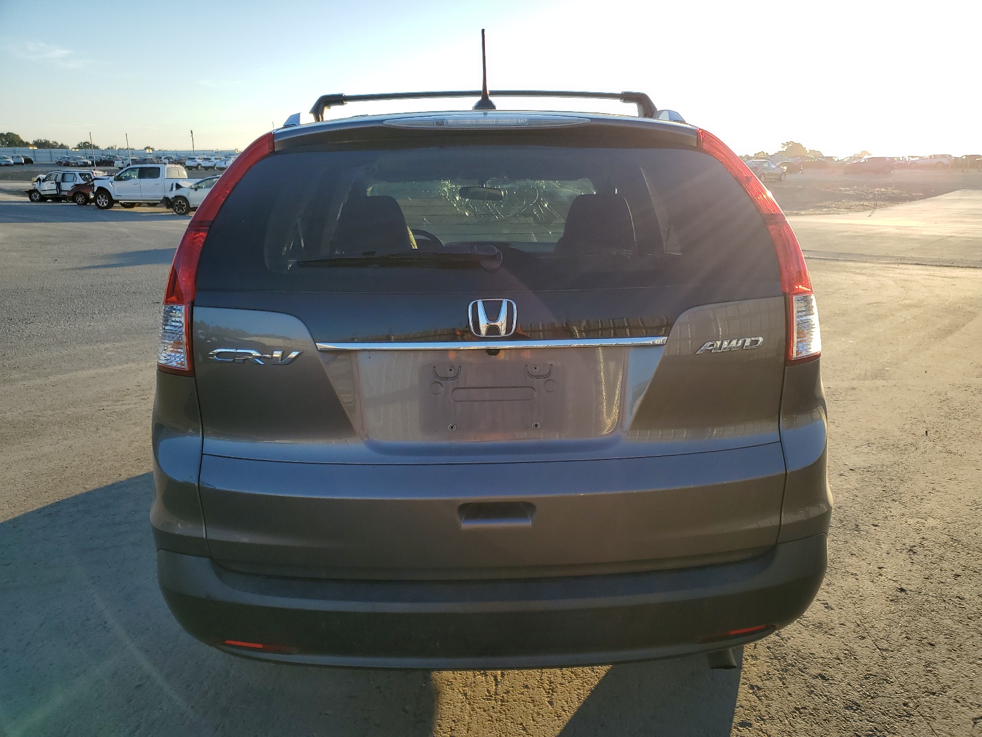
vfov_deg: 53.1
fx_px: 738
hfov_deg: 67.3
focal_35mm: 26
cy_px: 368
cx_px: 491
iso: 50
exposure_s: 1/1250
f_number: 1.5
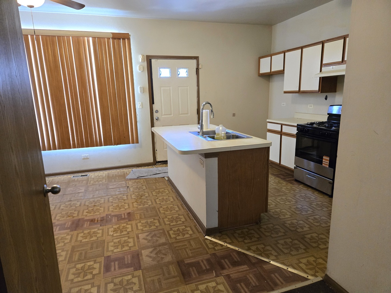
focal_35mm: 23
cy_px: 146
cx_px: 196
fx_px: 260
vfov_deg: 58.9
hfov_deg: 73.9
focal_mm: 5.4
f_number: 1.8
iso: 800
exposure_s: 1/120
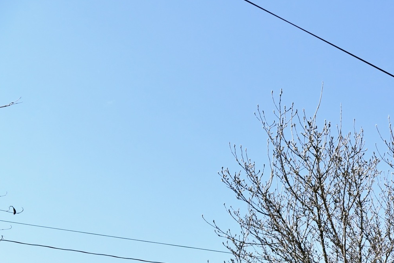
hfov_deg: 28.4
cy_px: 393
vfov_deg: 24.4
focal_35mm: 43
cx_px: 598
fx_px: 471
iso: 640
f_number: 11
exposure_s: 1/500
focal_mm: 14
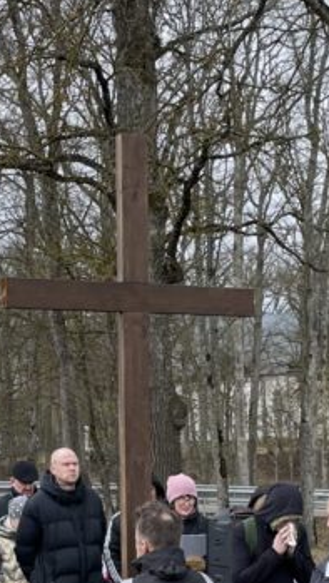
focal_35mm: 83
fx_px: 1284
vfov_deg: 25.3
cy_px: 421
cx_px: 142
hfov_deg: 14.6
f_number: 1.6
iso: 32
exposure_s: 1/849
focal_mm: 4.2
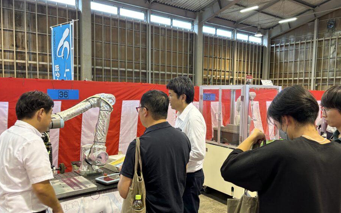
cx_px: 183
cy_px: 112
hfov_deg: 61.2
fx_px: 288
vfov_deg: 40.6
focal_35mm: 31
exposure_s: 1/60
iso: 200
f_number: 1.6
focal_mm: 5.96
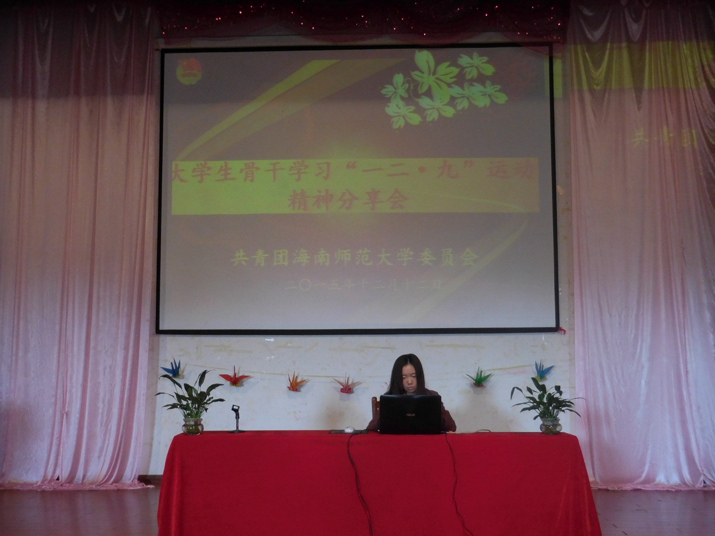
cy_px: 268
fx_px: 806
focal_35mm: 39
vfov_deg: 36.8
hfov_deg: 47.9
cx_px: 358
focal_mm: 7
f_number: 3.9
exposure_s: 1/30
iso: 360
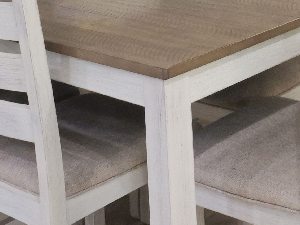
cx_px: 318
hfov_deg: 22.6
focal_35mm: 82
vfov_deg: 15.9
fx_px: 711
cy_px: -150
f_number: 8
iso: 2500
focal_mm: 9
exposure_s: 1/25
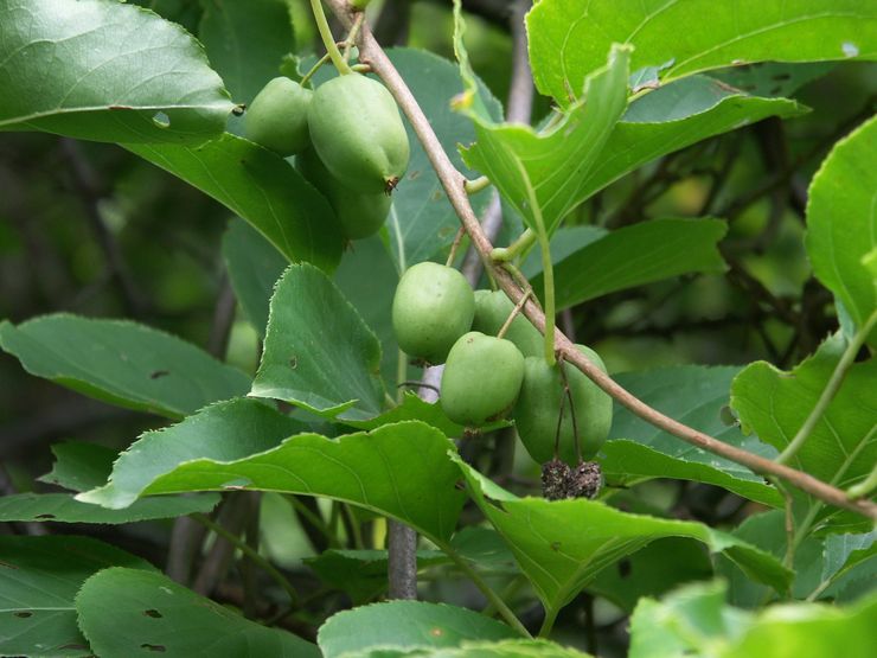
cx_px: 438
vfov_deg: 9.3
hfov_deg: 12.3
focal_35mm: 160
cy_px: 329
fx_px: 4054
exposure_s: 1/50
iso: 100
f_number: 3.2
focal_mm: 40.61
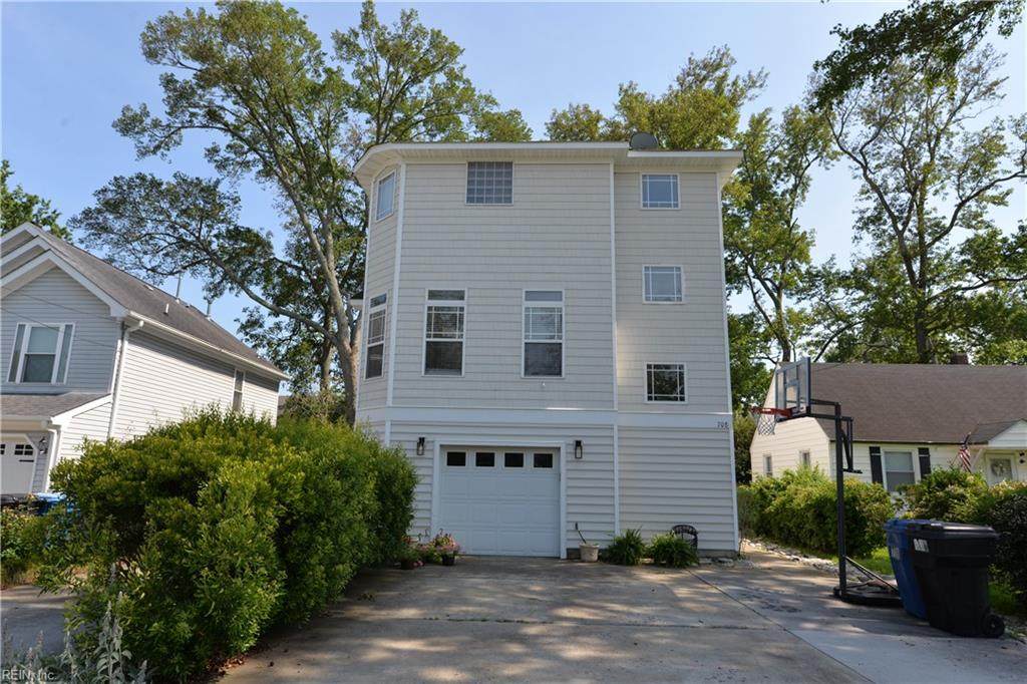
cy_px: 342
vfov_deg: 57.2
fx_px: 627
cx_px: 514
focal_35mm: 22
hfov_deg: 78.6
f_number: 7.1
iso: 100
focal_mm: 22
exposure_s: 1/200
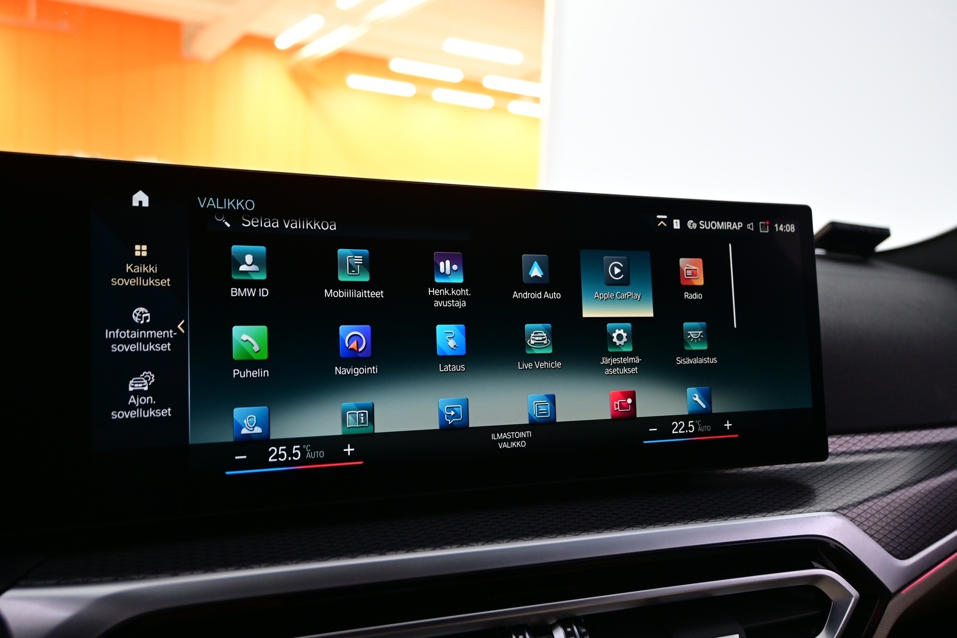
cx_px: 478
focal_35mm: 30
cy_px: 319
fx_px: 797
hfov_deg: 61.9
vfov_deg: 43.6
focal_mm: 20
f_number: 3.8
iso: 900
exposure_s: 1/30
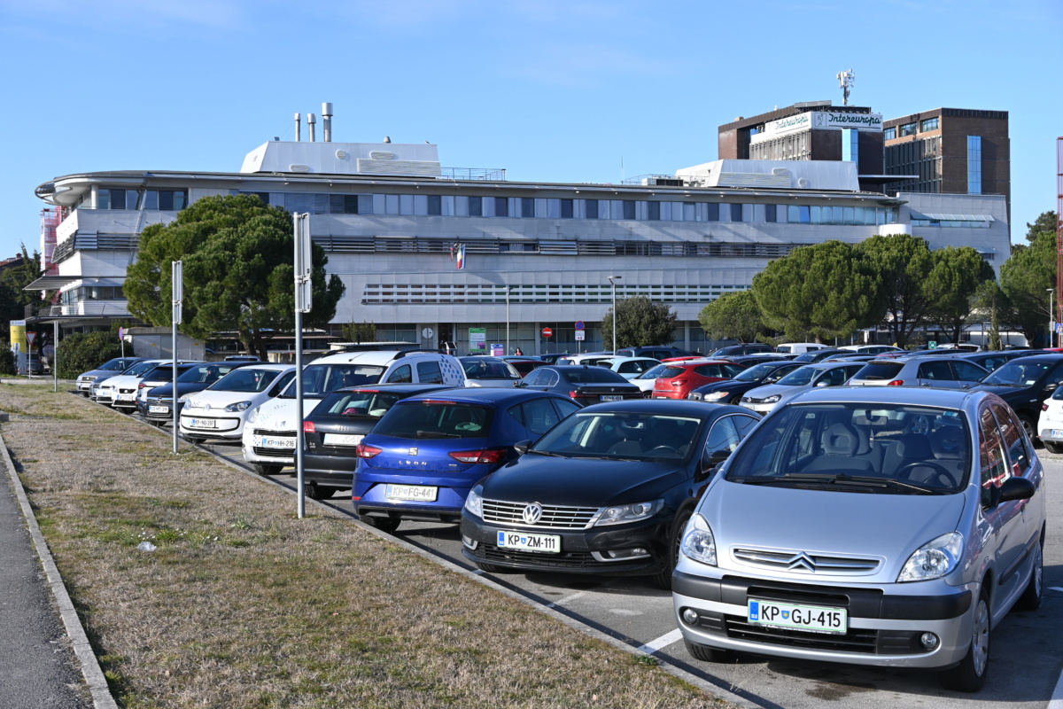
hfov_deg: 42.3
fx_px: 1373
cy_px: 354
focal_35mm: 46
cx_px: 532
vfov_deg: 28.9
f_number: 6.3
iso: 100
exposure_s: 1/320
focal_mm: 31
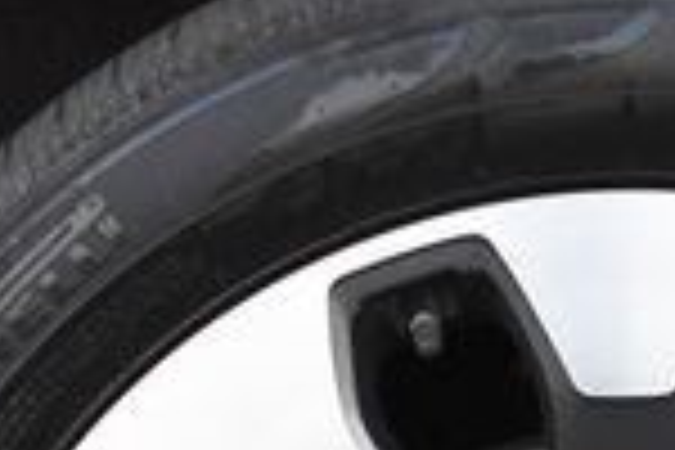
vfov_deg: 11.2
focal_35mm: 115
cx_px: 432
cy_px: 767
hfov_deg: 17.8
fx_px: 2156
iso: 2200
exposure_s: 1/125
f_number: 3.5
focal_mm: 18
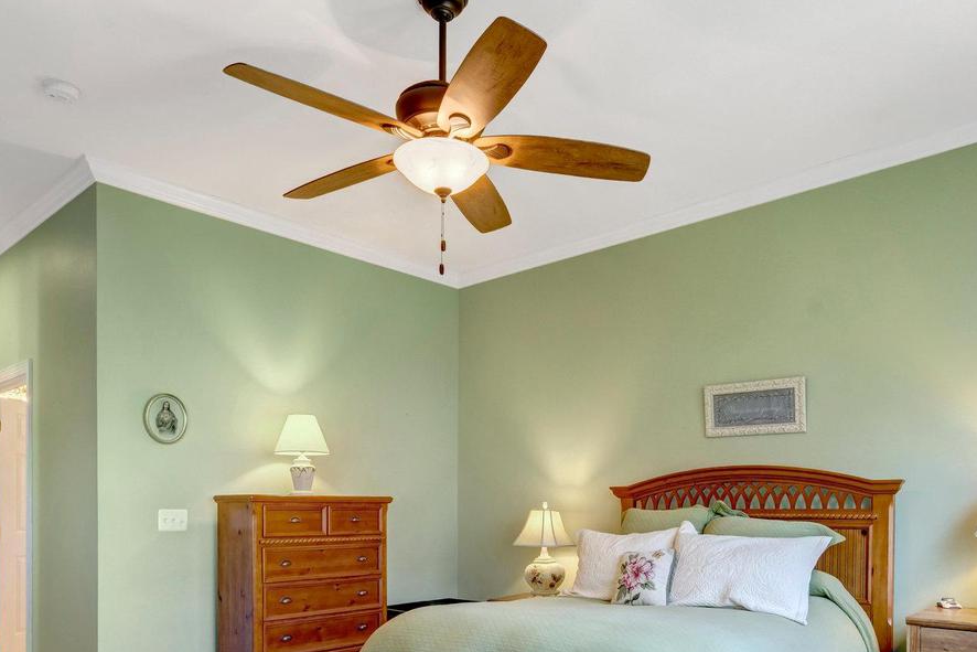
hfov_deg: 69.2
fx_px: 706
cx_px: 538
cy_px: 521
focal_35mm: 26
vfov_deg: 46.9
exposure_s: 1/25
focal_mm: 16
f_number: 8
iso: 1250
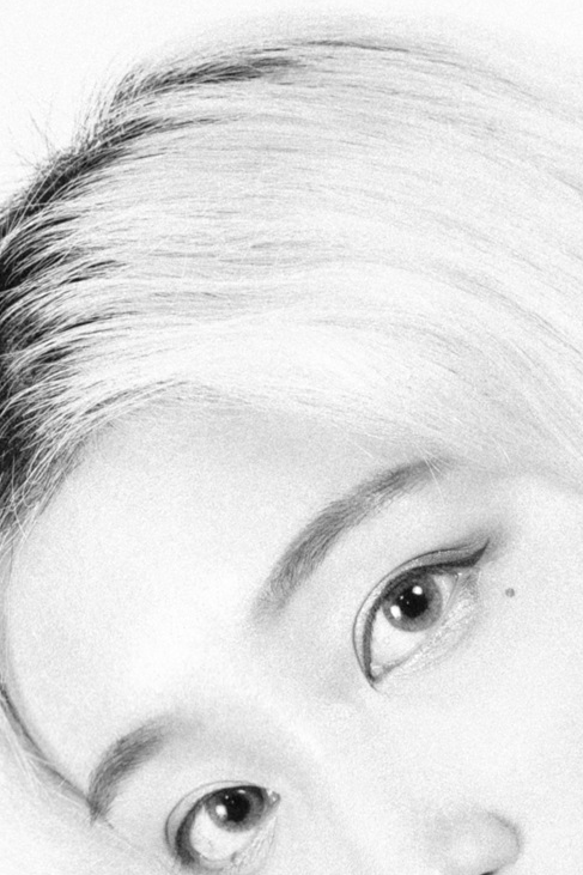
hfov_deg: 6.9
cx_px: 670
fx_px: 4787
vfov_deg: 10.2
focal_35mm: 197
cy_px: 1102
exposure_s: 1/125
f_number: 9
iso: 800
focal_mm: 48
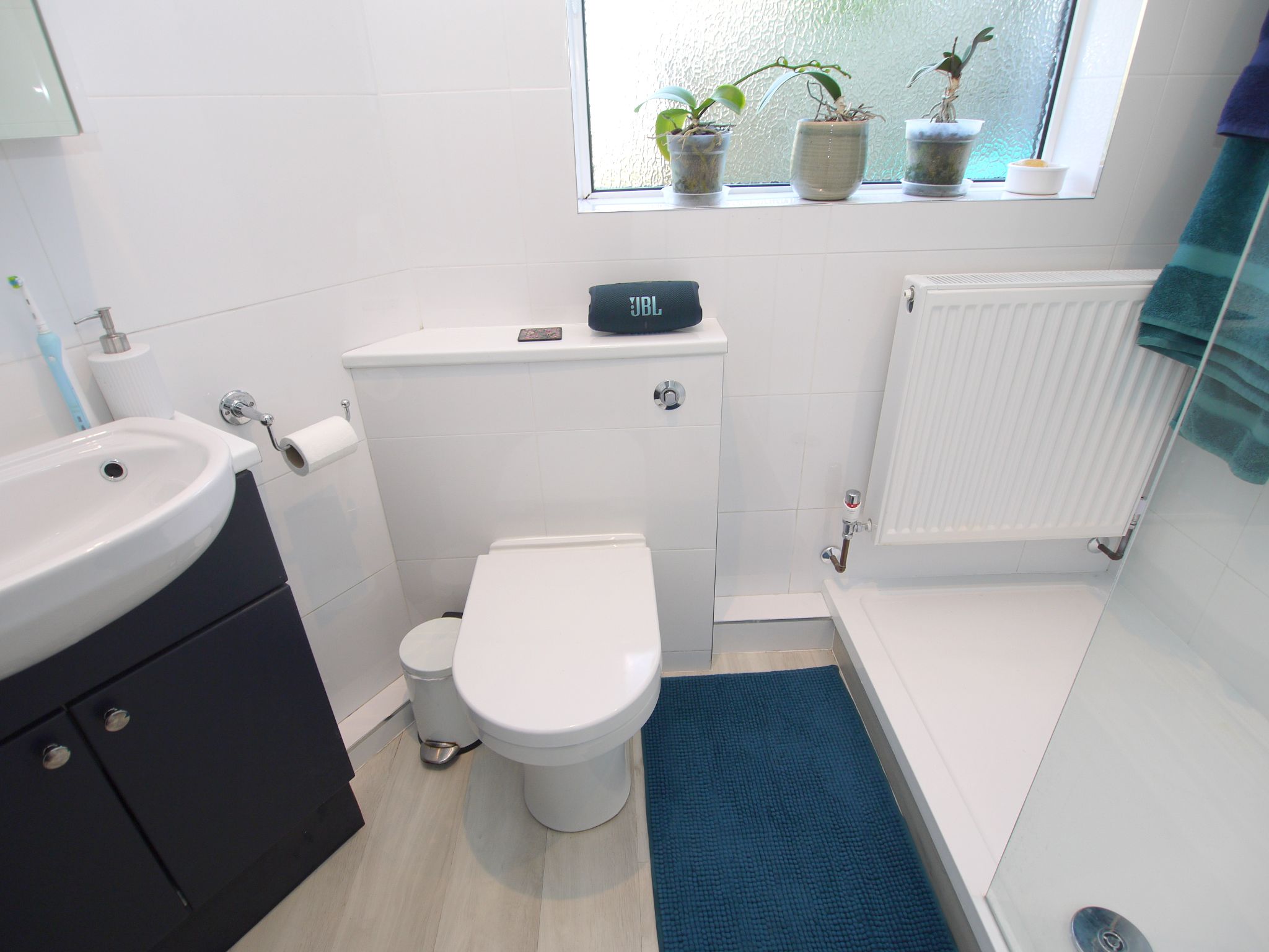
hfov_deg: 87.8
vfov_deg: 71.6
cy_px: 476
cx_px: 634
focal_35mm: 18
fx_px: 660
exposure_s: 1/60
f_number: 4
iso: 100
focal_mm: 9
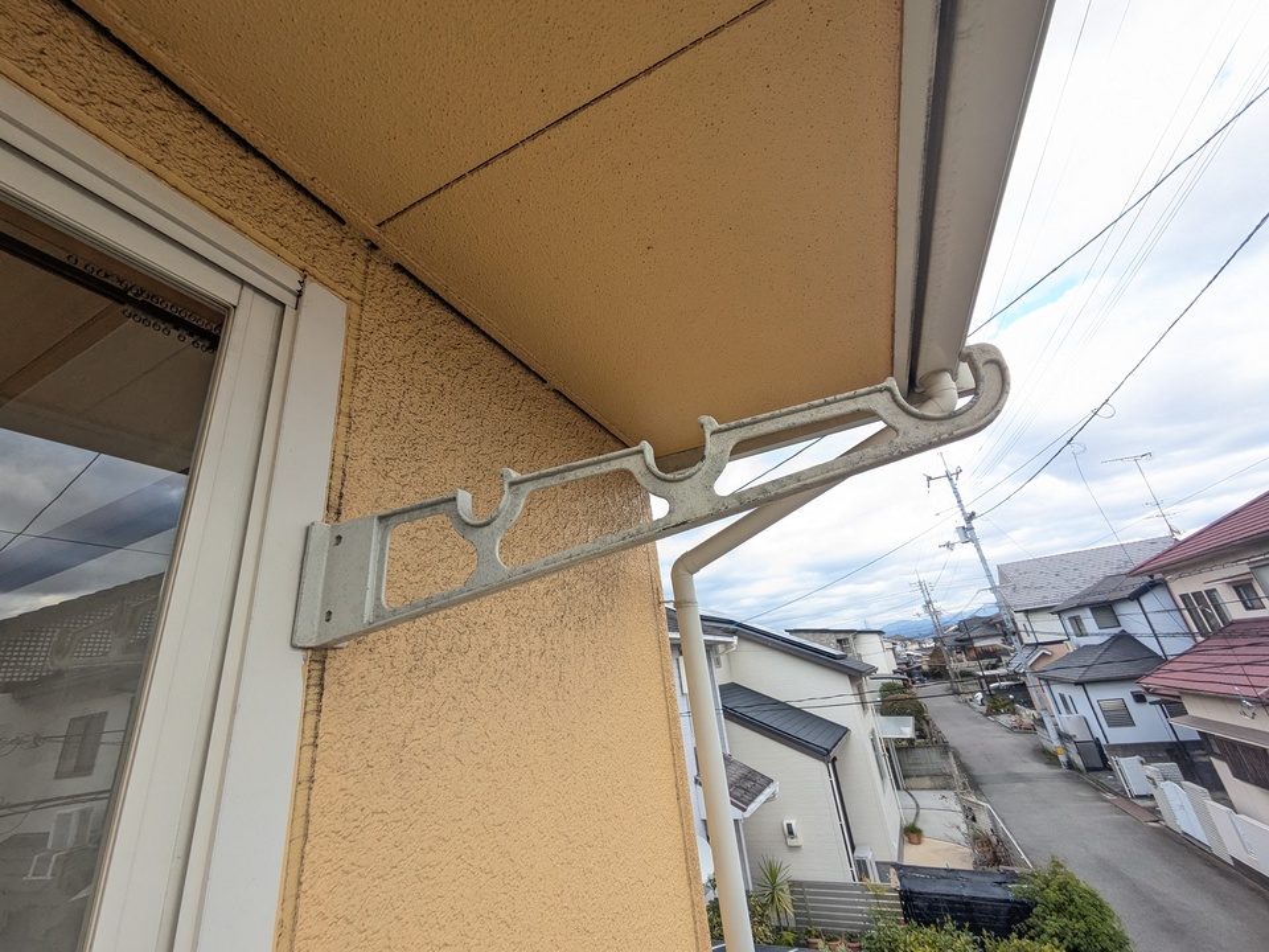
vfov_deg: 85.7
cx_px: 634
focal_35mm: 14
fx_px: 513
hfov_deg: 102.1
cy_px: 476
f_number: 2.2
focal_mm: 1.83
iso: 49
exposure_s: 1/164
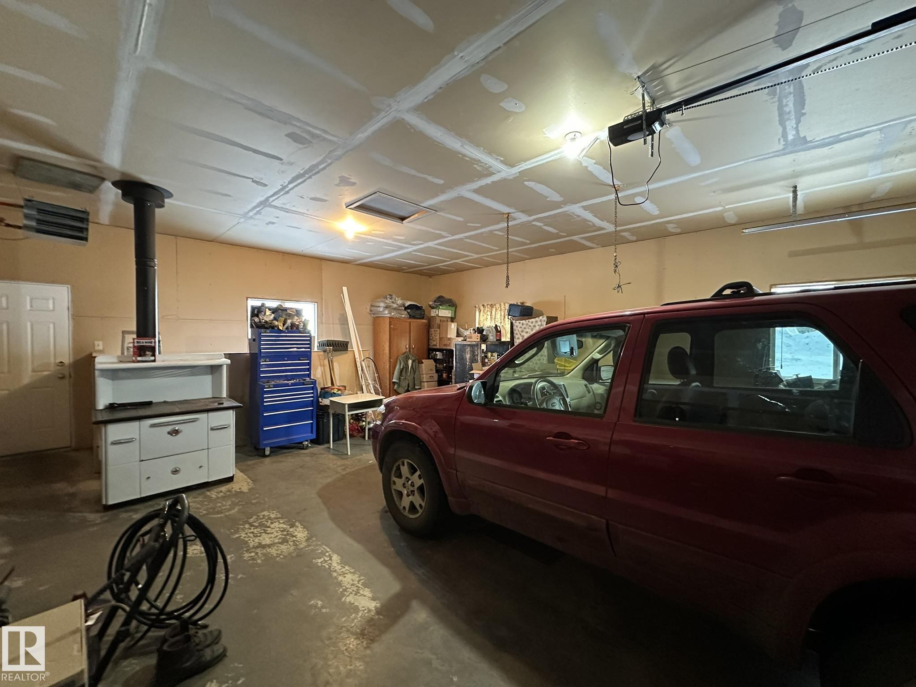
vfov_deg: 85.7
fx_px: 370
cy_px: 344
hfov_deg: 102.1
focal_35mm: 14
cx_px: 458
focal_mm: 2.22
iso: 1000
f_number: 2.2
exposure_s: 1/60
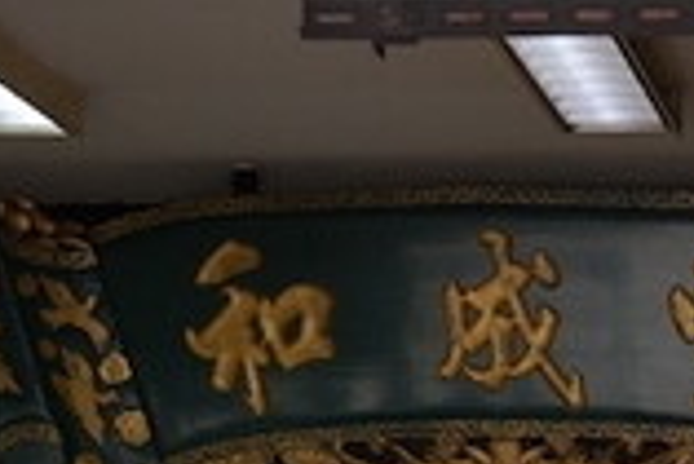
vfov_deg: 9.2
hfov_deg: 13.9
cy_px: 1065
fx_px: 2605
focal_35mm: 135
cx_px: 1154
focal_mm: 25
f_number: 6.3
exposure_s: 1/125
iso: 500
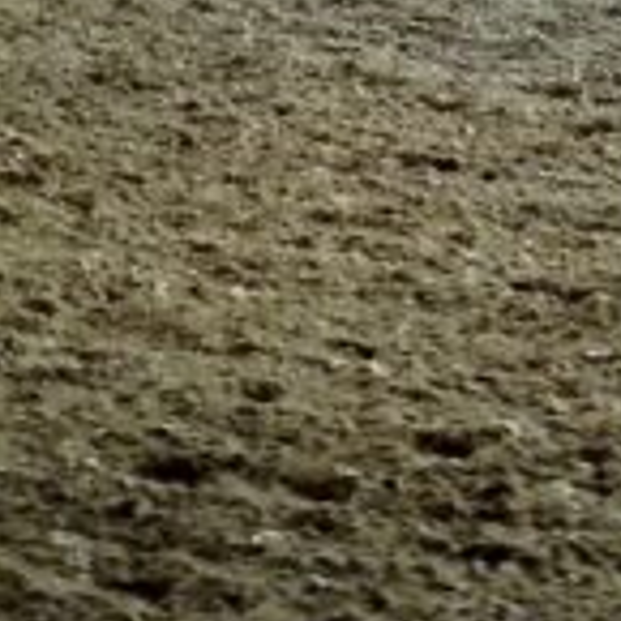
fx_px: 4425
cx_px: 745
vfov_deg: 7.8
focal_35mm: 218
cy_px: -390
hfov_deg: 8.0
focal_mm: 4.28
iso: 64
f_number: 2.4
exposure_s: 1/40
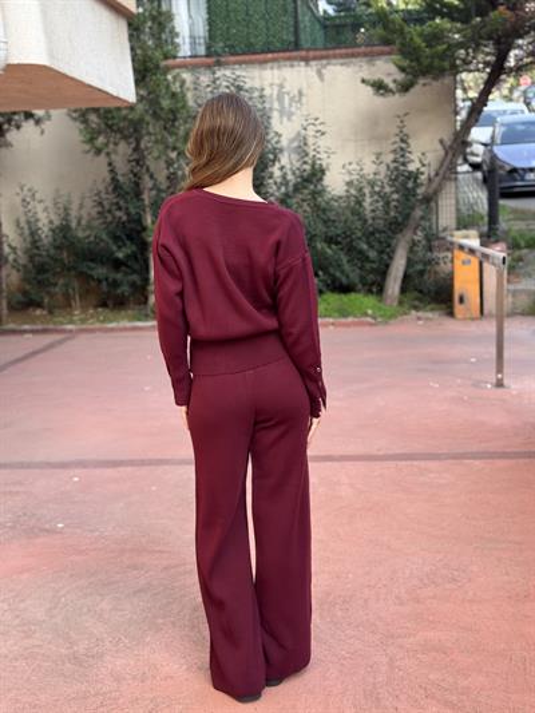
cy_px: 356
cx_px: 268
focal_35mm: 48
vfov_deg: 39.6
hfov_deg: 30.3
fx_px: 989
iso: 64
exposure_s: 1/392
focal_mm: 6.76
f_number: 1.78
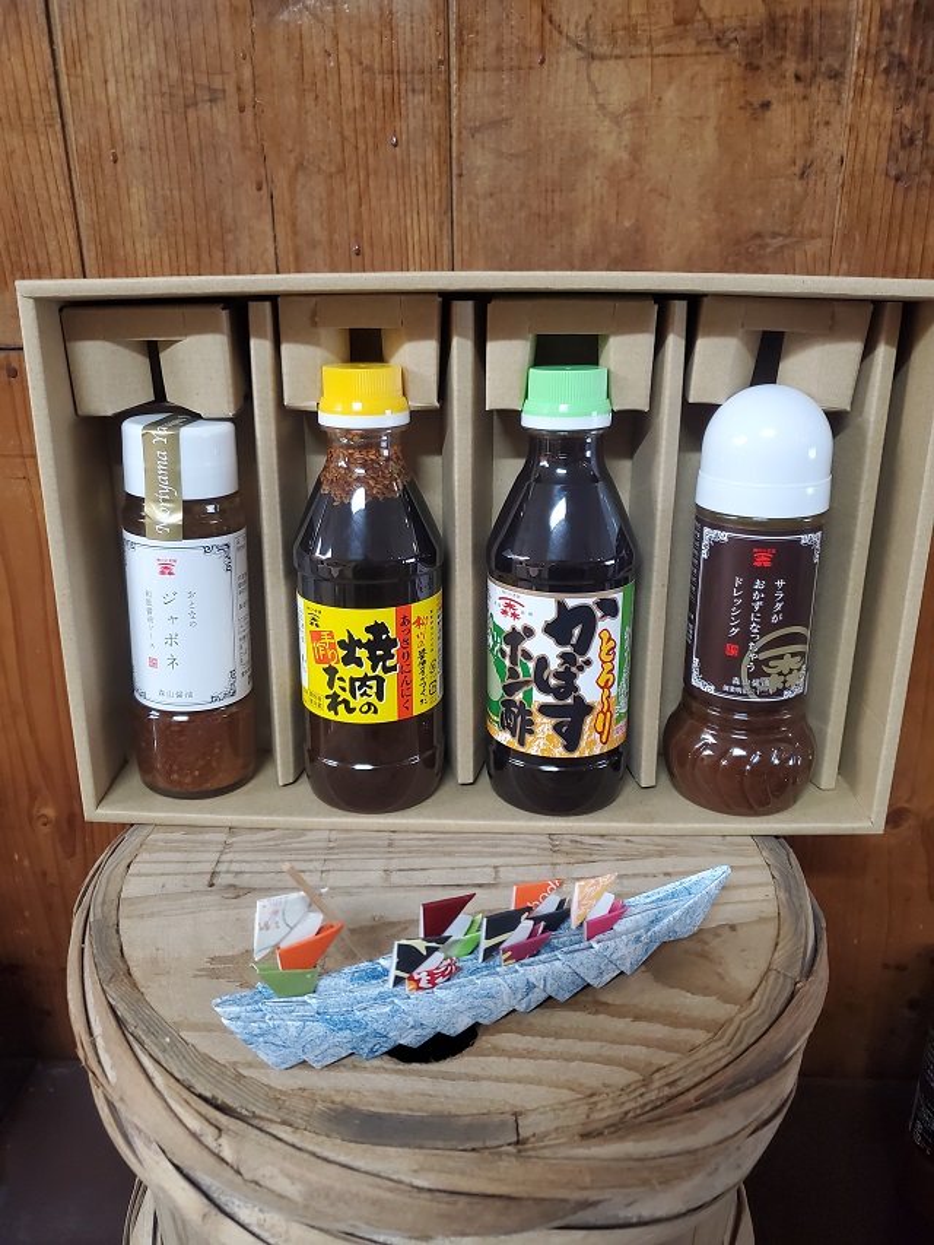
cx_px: 467
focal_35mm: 26
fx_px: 935
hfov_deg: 53.1
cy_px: 622
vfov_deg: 67.3
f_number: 1.5
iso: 400
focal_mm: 4.3
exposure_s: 1/40
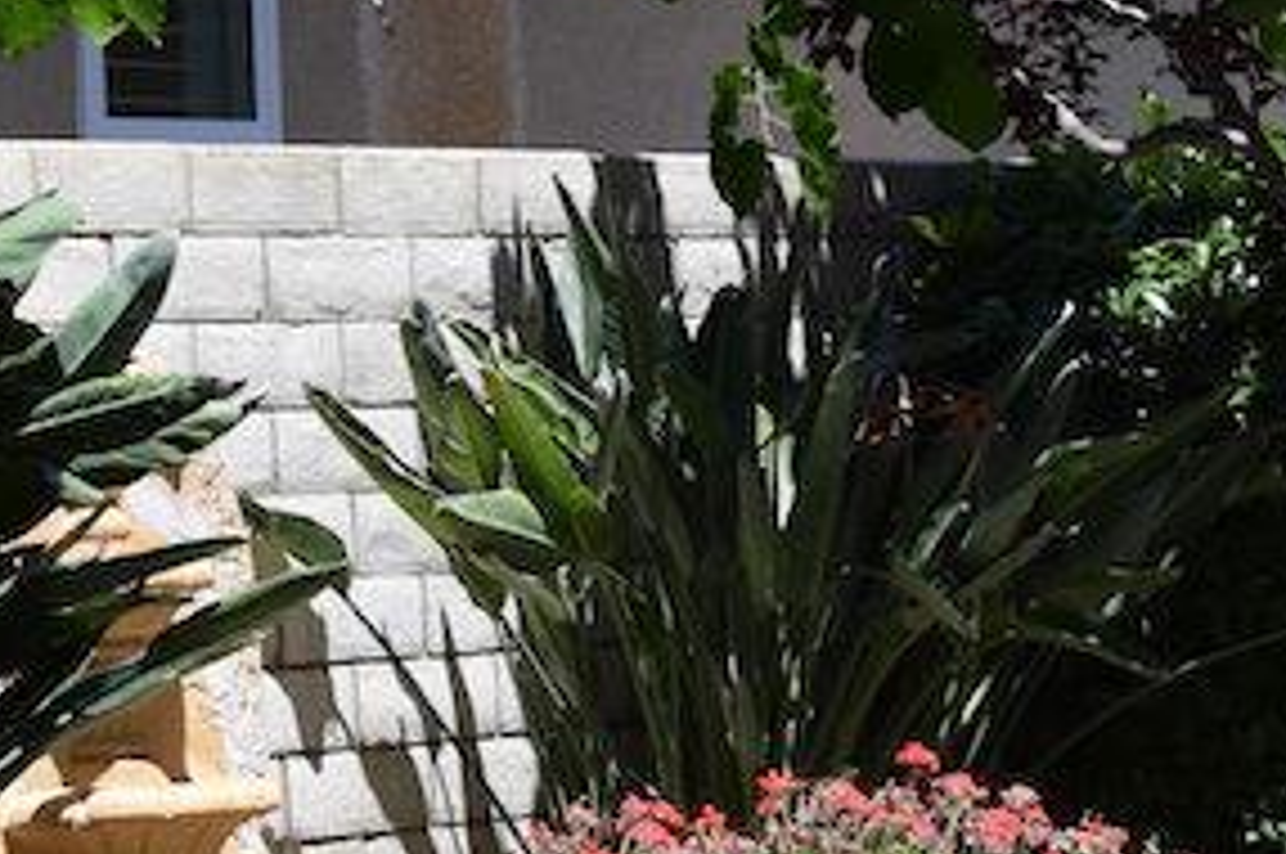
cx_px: 2253
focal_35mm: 215
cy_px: 780
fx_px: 7671
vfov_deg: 6.4
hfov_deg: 9.2
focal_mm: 32
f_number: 9
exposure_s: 1/320
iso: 200
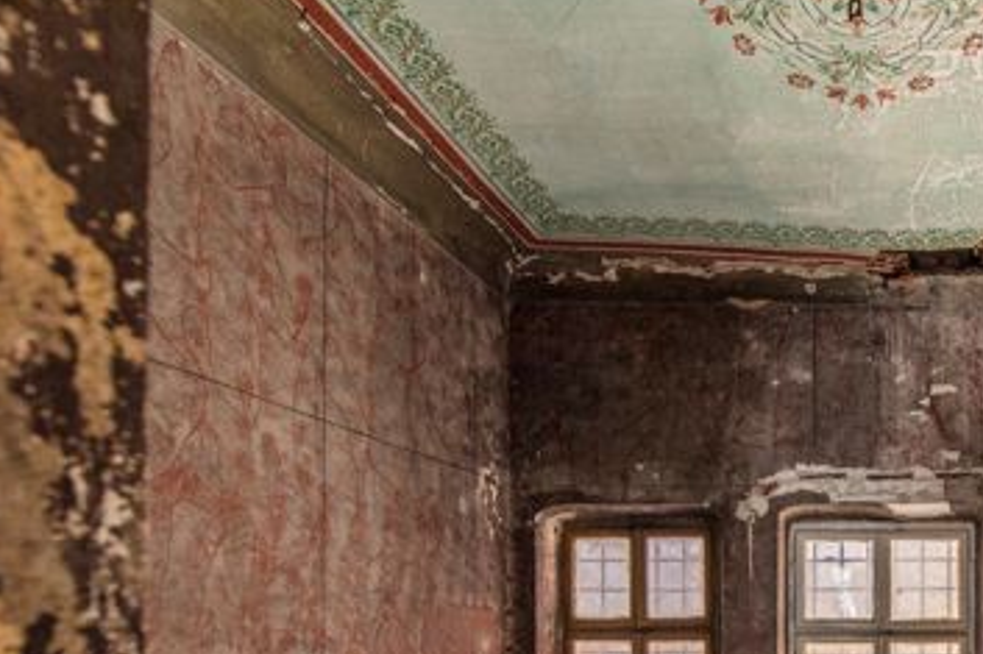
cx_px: 867
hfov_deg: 57.2
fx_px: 764
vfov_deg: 41.8
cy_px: 615
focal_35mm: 28
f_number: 2.8
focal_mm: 14
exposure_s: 1/80
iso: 1000
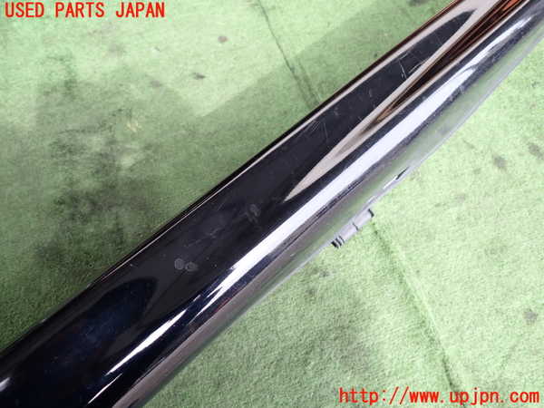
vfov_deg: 54.9
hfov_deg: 69.4
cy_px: 204
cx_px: 272
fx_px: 393
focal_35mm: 25
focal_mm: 4.5
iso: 100
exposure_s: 1/200
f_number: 2
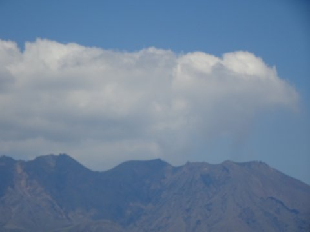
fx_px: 1424
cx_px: 155
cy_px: 116
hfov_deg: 12.4
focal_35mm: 159
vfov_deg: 9.3
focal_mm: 27.16
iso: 80
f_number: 5.6
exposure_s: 1/640
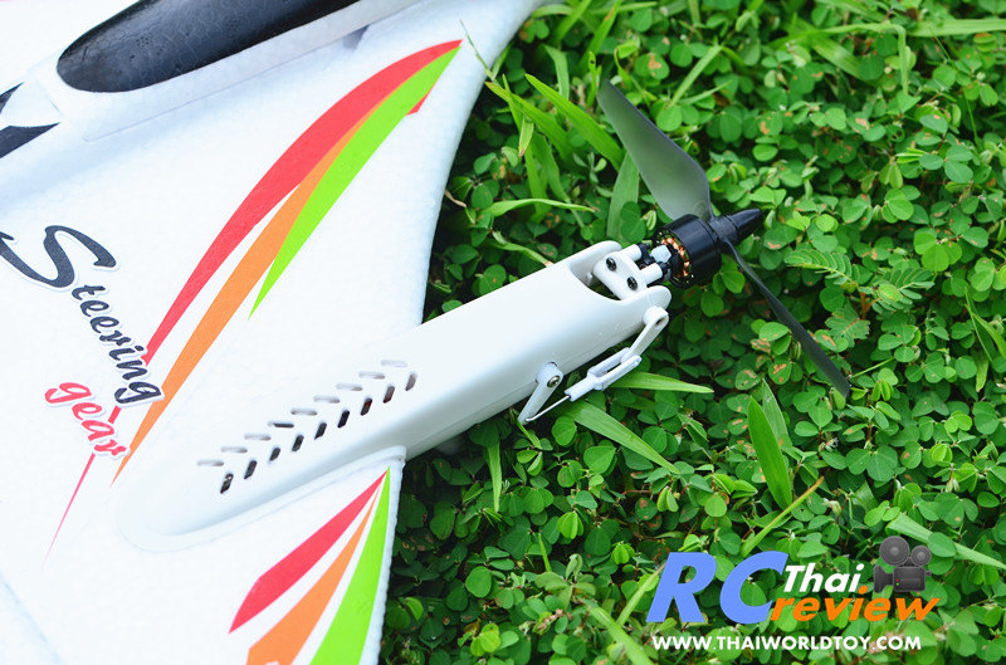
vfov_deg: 16.5
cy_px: 332
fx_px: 2299
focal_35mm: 82
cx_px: 503
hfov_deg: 24.7
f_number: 5.6
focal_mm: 55
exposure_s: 1/50
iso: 100
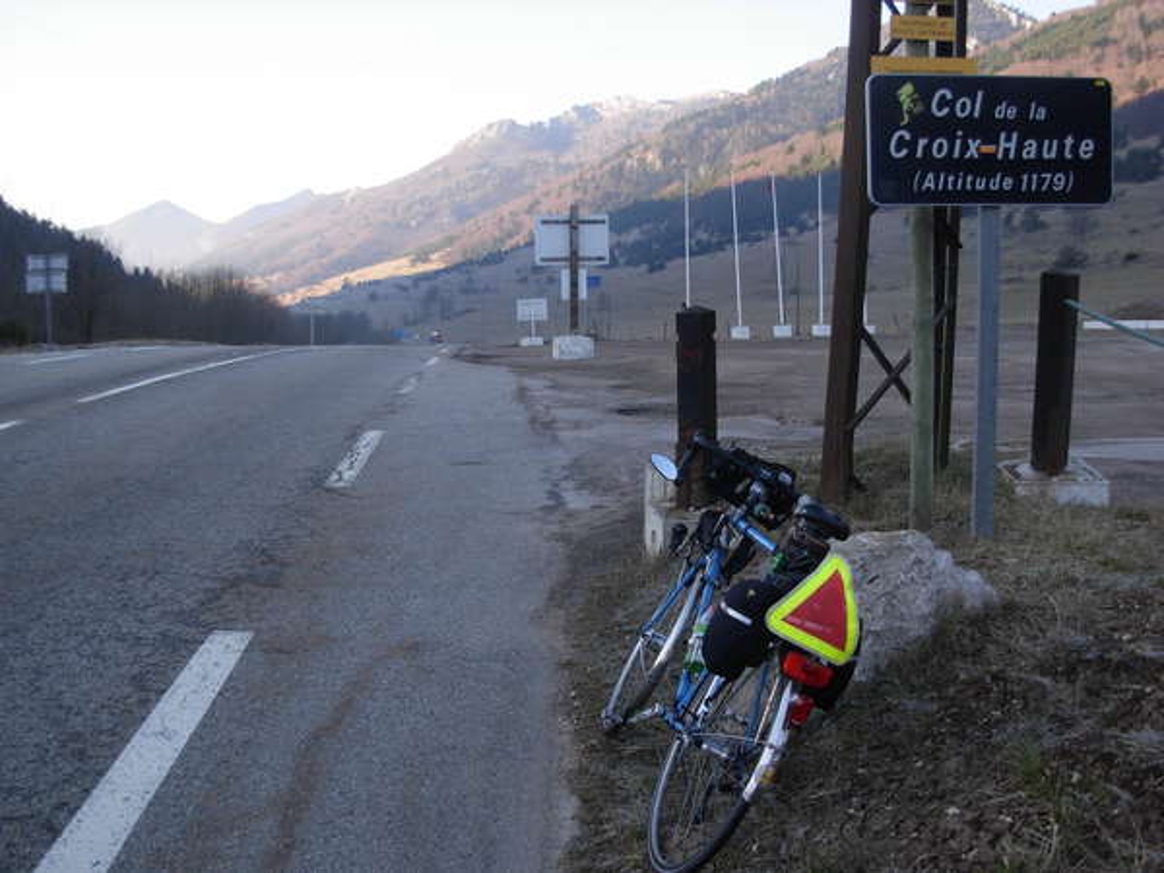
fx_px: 1278
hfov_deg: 49.0
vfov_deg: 37.7
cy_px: 436
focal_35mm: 38
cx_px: 582
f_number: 2.9
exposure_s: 1/235
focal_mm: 6.3
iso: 79
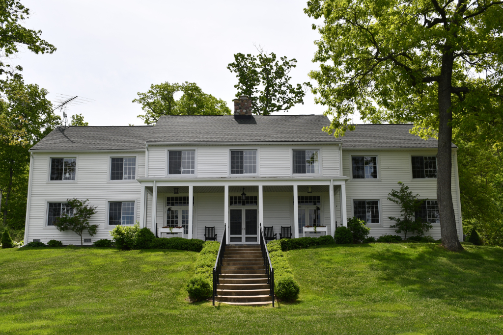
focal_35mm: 39
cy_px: 168
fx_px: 545
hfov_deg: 49.5
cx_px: 252
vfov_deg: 34.2
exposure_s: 1/320
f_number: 9
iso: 100
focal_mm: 26
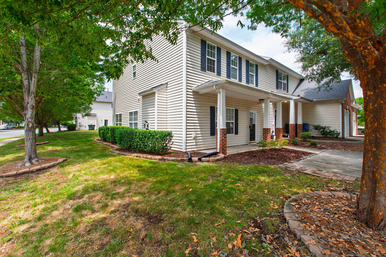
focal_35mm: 15
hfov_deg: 100.4
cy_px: 128
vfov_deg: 77.3
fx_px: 161
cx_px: 193
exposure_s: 1/125
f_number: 8
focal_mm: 10
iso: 200
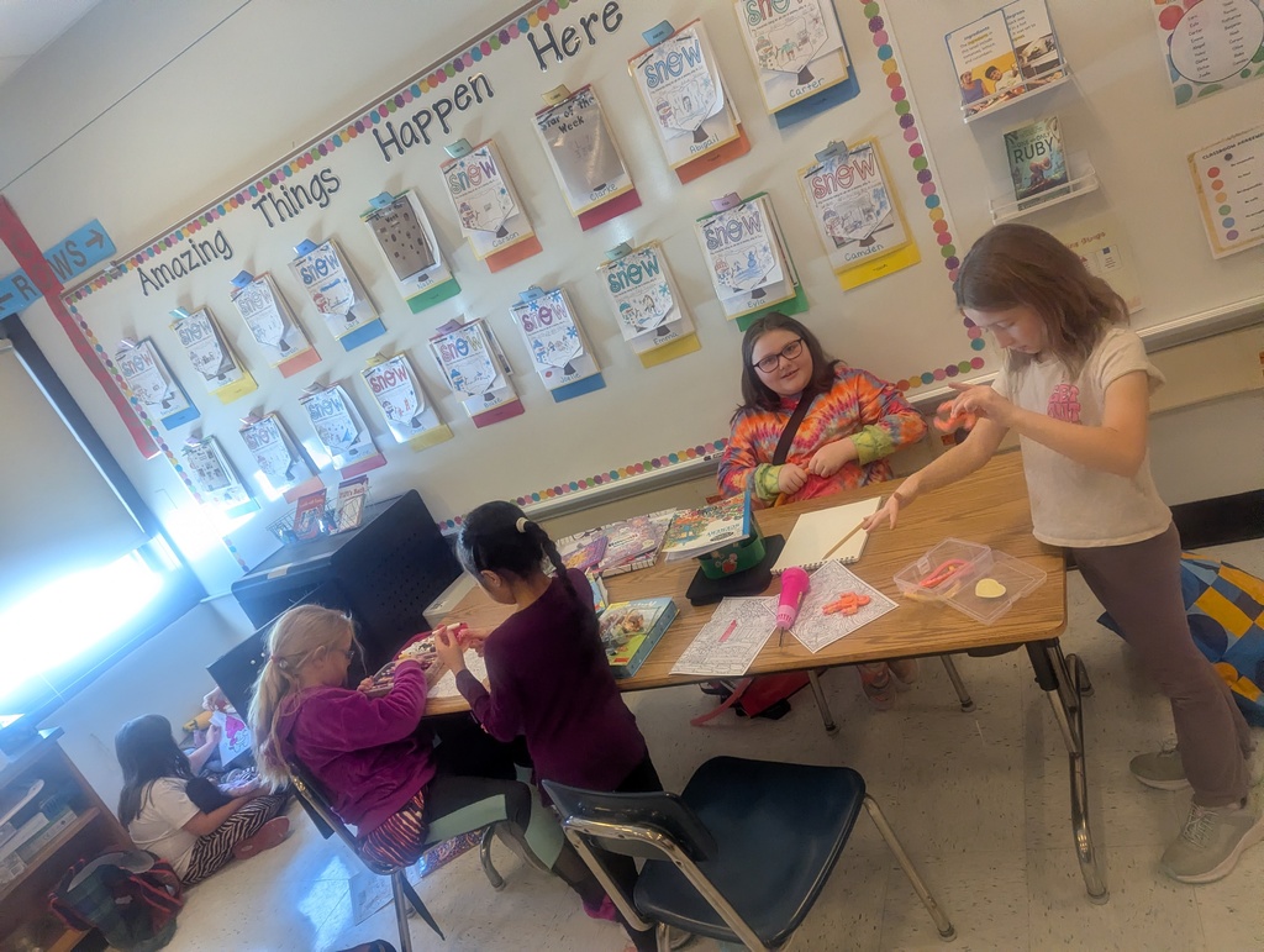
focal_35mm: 24
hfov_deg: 71.5
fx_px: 878
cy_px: 476
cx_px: 632
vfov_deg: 56.9
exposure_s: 1/254
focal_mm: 6.81
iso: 536
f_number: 1.85
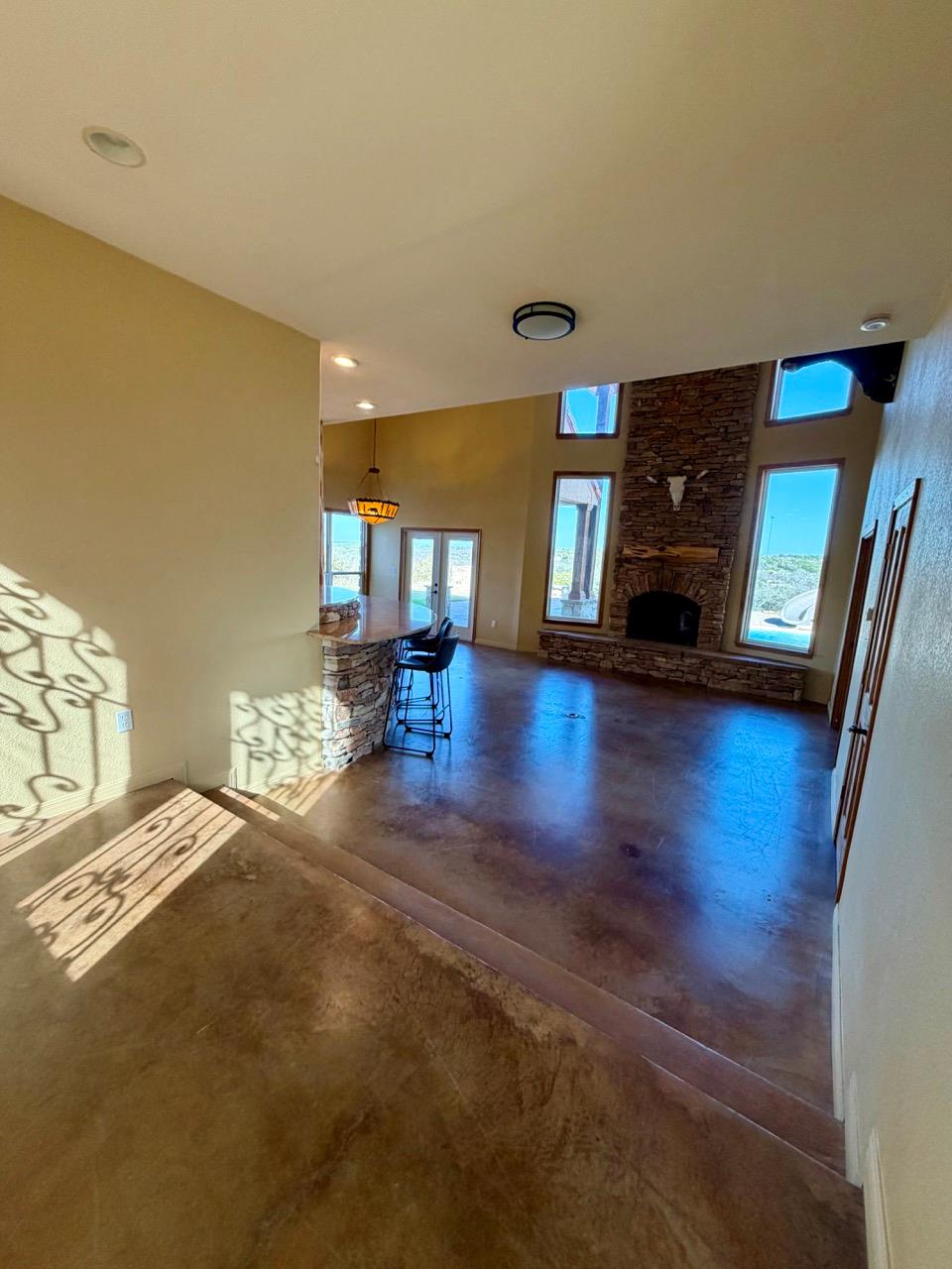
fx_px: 513
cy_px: 634
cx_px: 476
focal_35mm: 14
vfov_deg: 102.1
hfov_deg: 85.7
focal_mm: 2.22
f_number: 2.2
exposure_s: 1/120
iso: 200
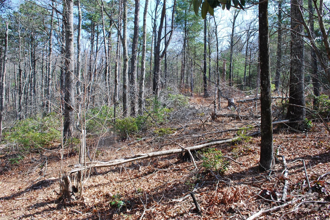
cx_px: 165
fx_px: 248
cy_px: 110
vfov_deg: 48.0
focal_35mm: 27
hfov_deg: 67.3
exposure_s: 1/100
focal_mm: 18
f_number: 9
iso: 200
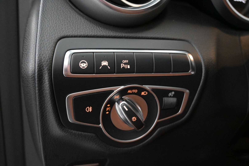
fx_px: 233
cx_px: 124
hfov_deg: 56.1
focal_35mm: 34
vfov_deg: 39.1
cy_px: 83
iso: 8000
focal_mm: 22.5
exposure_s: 1/40
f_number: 4
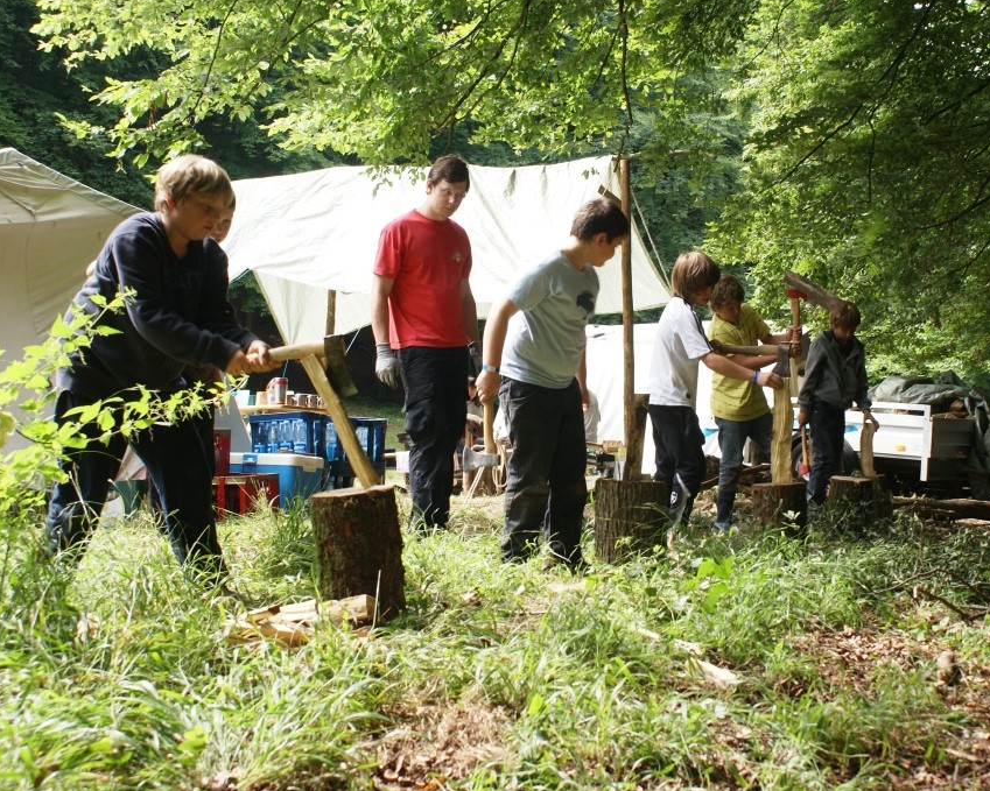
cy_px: 394
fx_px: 1494
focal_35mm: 51
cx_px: 595
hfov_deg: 36.5
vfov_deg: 29.7
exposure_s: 1/80
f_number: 6.3
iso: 100
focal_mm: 30
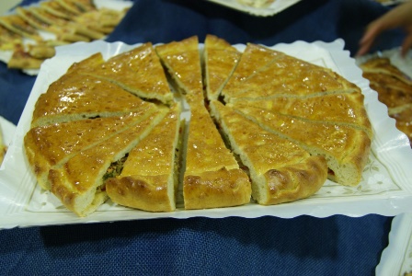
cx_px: 206
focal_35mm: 36
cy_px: 138
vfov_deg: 37.0
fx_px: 413
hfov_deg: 53.1
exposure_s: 1/13
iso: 400
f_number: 4
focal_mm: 24
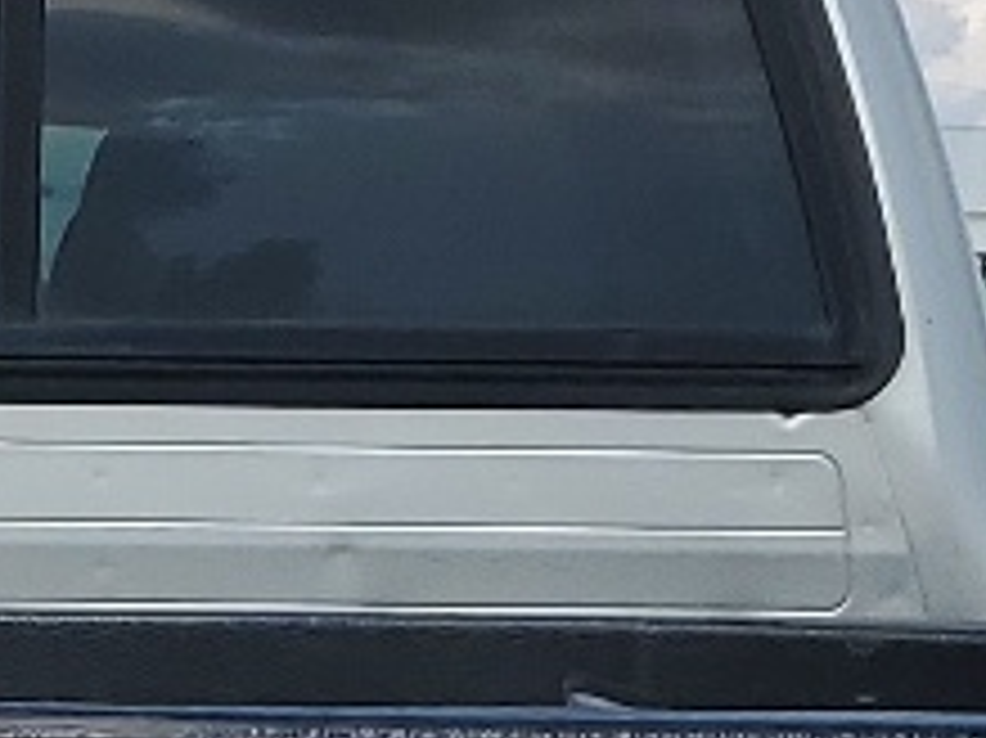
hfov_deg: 10.1
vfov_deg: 7.3
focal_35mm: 190
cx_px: -419
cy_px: 1804
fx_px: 5409
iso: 50
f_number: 1.5
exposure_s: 1/5000
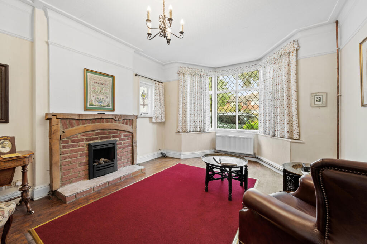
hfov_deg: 104.3
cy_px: 122
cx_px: 184
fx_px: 143
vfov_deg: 81.1
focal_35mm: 14
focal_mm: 14
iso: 200
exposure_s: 2.5
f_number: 16
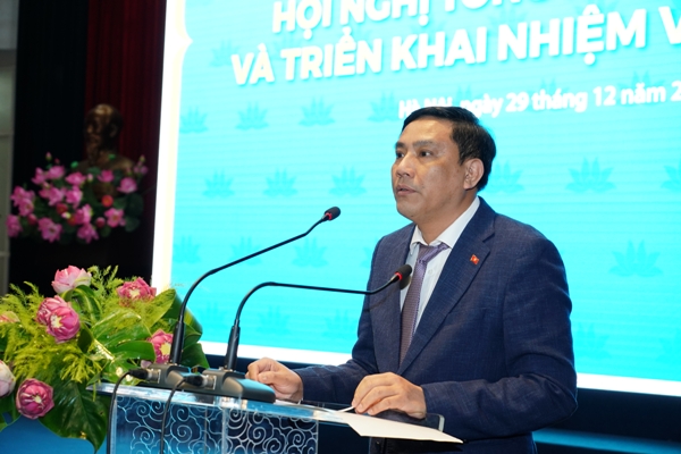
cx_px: 340
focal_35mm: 70
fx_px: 1324
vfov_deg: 19.5
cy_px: 227
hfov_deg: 28.8
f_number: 5.6
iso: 1600
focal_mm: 70
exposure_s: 1/100
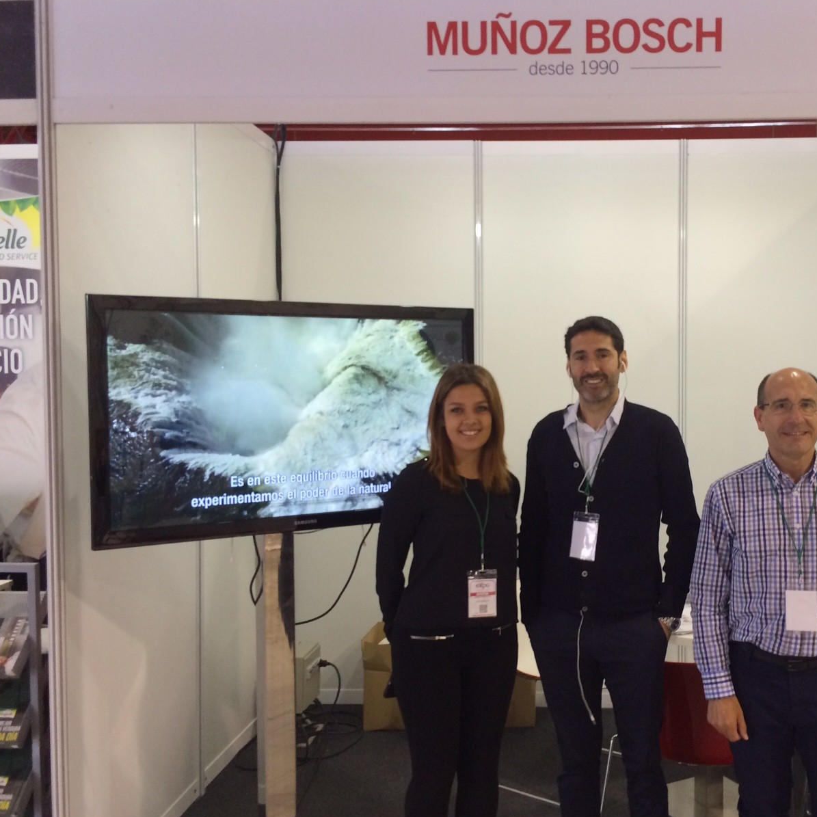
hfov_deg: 46.4
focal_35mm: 35
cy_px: 413
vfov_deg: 47.2
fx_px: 935
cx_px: 552
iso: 125
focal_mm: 4.15
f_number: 2.2
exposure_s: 1/33
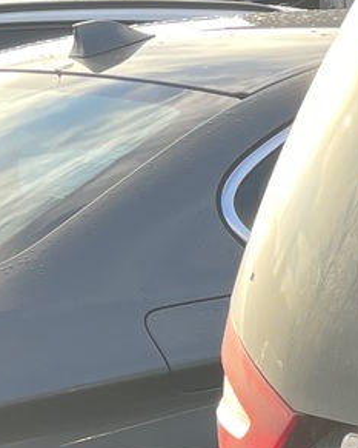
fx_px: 1774
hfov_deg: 9.2
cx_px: 1068
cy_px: 519
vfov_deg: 14.0
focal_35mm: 134
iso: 32
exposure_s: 1/333
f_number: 1.6
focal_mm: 5.1
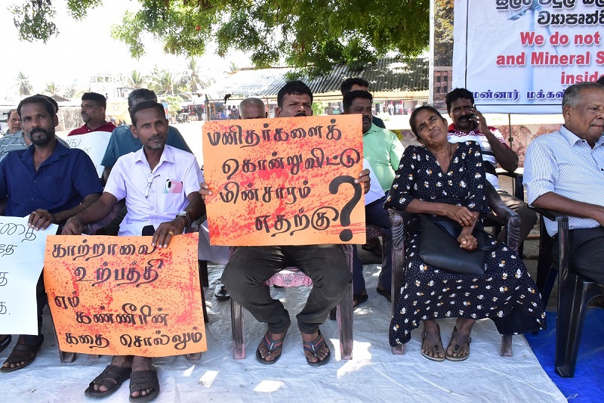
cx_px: 302
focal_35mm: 33
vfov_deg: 40.0
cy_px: 202
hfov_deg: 57.2
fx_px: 554
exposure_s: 1/200
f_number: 13
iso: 2000
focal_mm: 22
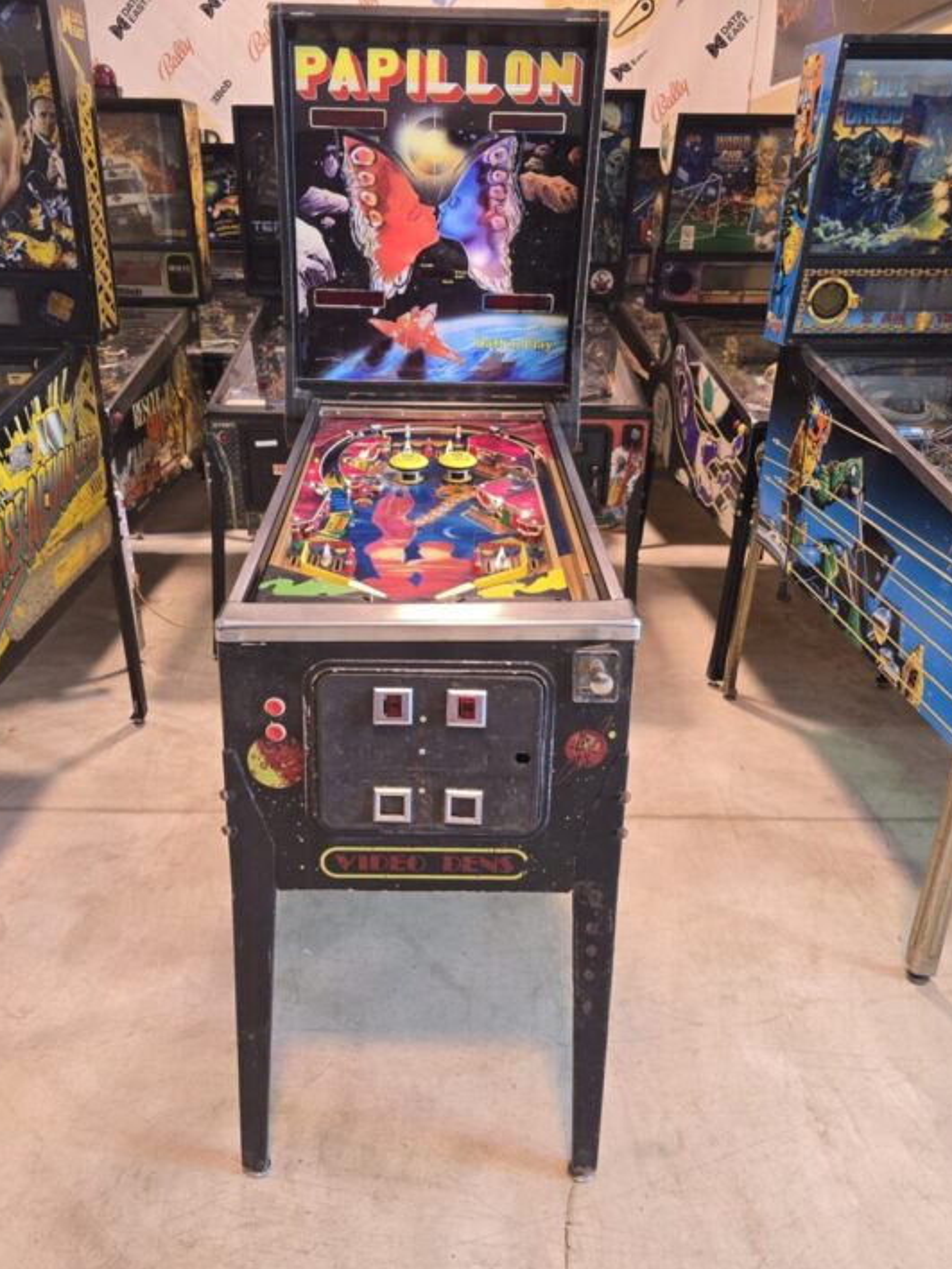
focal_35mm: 26
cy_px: 600
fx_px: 953
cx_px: 423
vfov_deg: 67.3
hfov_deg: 53.0
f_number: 1.7
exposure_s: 1/100
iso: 320
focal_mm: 6.3
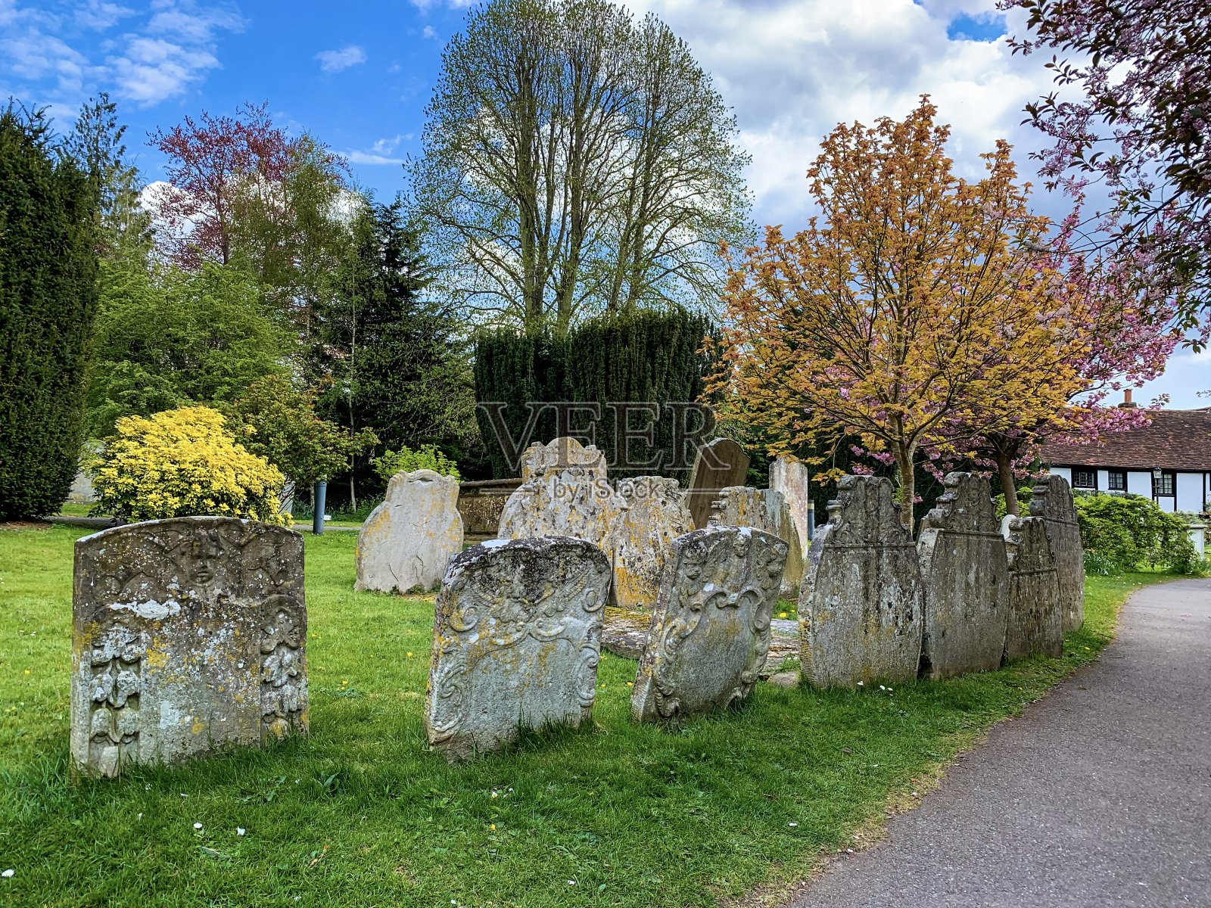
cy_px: 454
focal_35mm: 26
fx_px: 910
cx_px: 606
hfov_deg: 67.3
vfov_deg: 53.1
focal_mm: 4.25
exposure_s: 1/720
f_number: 1.8
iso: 25
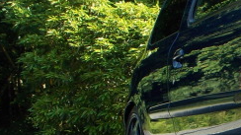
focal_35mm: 119
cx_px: 286
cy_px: 170
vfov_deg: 10.0
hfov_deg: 17.2
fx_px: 760
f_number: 3.2
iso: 80
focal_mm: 4.6
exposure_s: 1/125
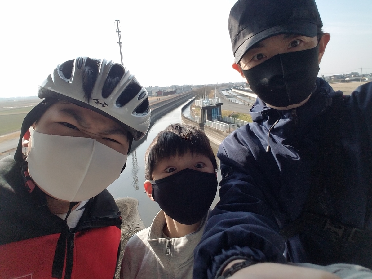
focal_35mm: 21
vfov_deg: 63.4
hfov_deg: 79.0
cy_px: 140
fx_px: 226
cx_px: 186
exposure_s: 1/1540
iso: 50
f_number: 1.7
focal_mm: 2.1
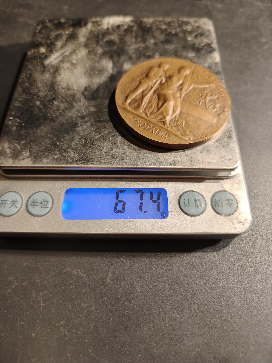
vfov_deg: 73.9
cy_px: 182
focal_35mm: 23
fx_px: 241
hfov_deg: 58.9
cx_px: 136
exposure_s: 1/200
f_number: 1.6
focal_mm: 6.06
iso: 250
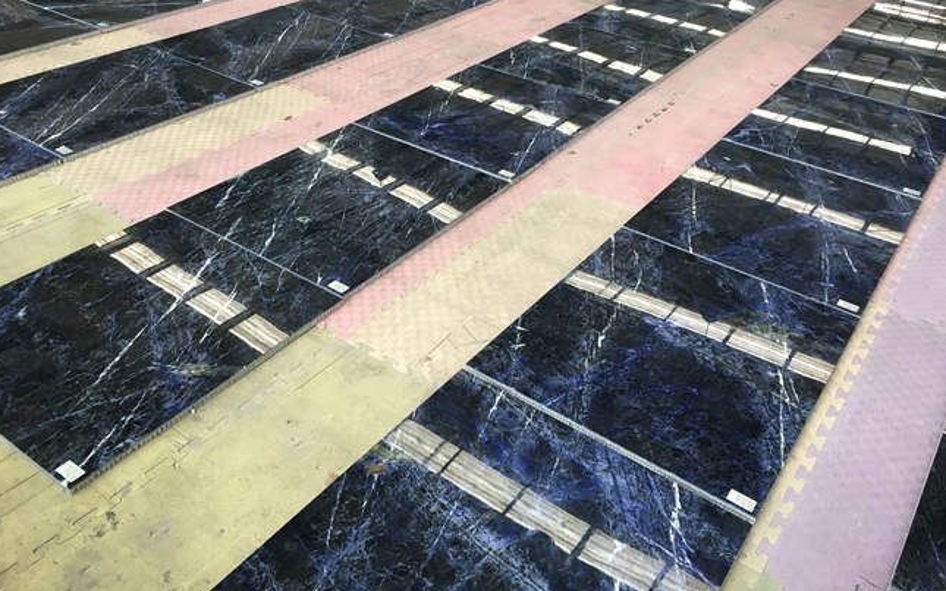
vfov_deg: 40.4
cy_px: 238
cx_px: 471
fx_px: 799
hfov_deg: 61.2
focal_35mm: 31
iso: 64
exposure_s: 1/33
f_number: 2.2
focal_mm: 4.15
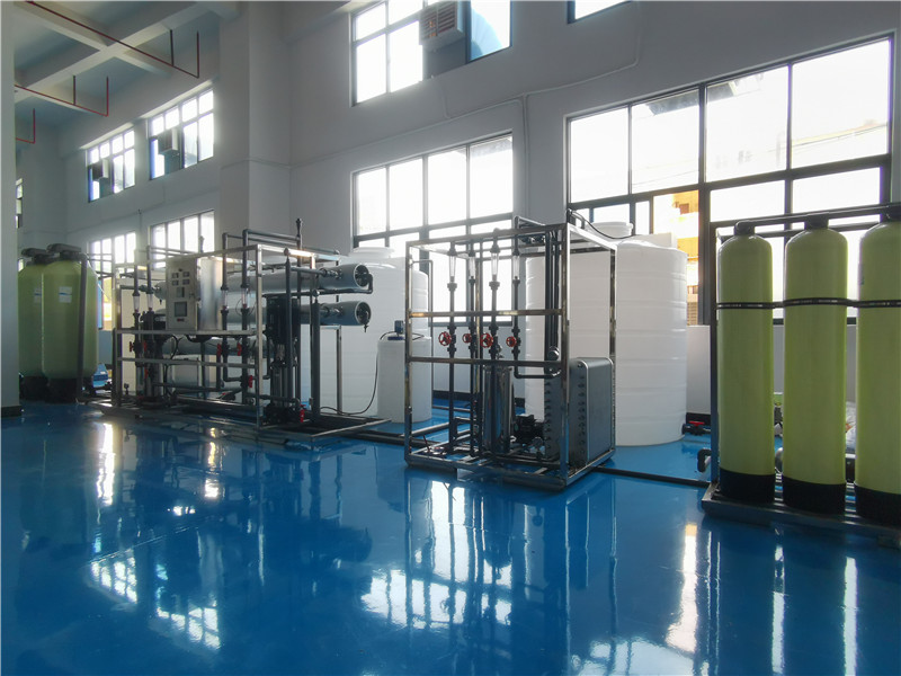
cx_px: 450
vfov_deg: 66.0
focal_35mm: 20
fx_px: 521
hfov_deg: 81.7
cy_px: 338
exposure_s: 1/100
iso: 100
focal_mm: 2.35
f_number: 2.2
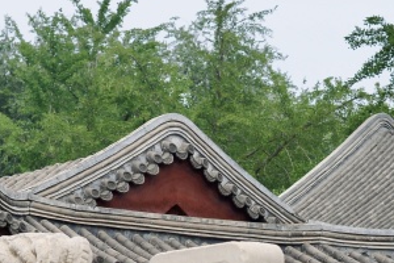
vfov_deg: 6.8
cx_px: 213
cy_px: 387
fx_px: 2189
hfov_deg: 10.3
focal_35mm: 200
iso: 640
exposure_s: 1/4000
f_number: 4.5
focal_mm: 50
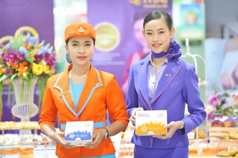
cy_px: 79
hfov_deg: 15.2
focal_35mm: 135
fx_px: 892
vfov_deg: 10.1
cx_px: 119
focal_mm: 135
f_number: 2.2
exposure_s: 1/80
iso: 720
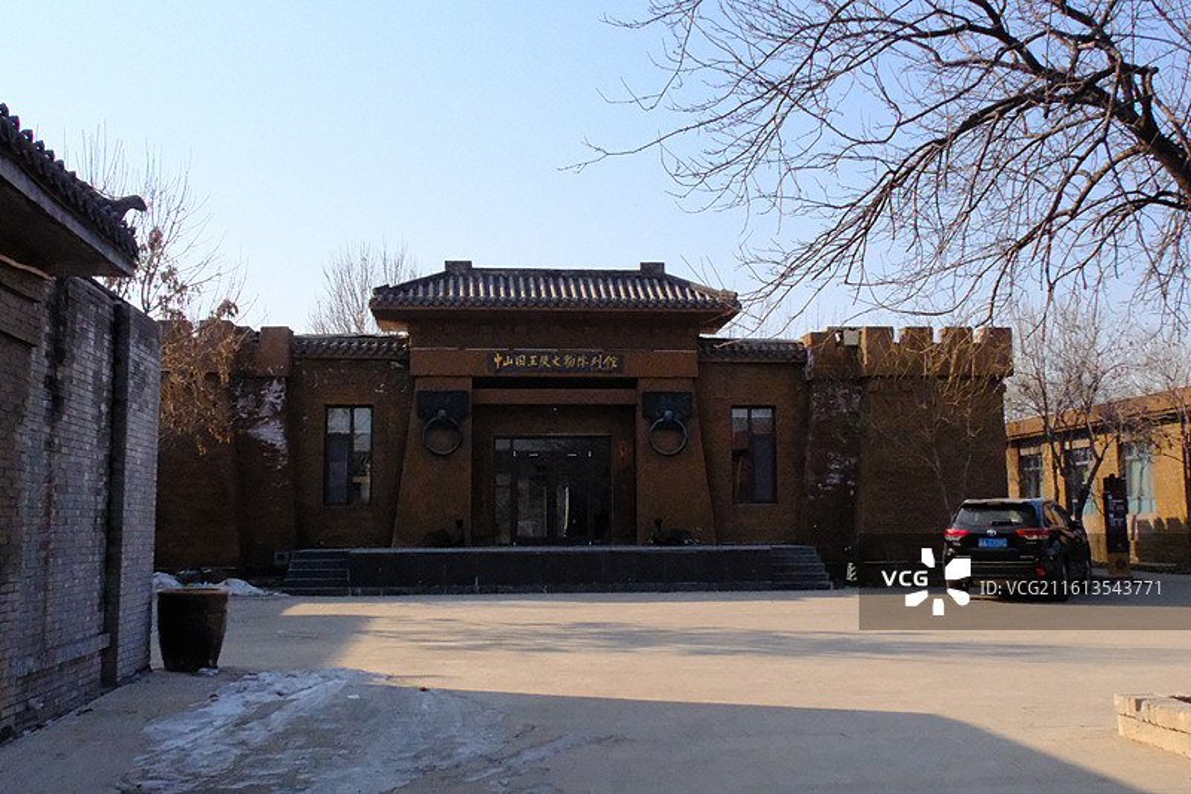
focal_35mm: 27
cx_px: 596
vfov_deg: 47.9
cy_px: 397
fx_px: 893
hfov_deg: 67.4
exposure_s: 1/5000
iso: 12800
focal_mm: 18
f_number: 14
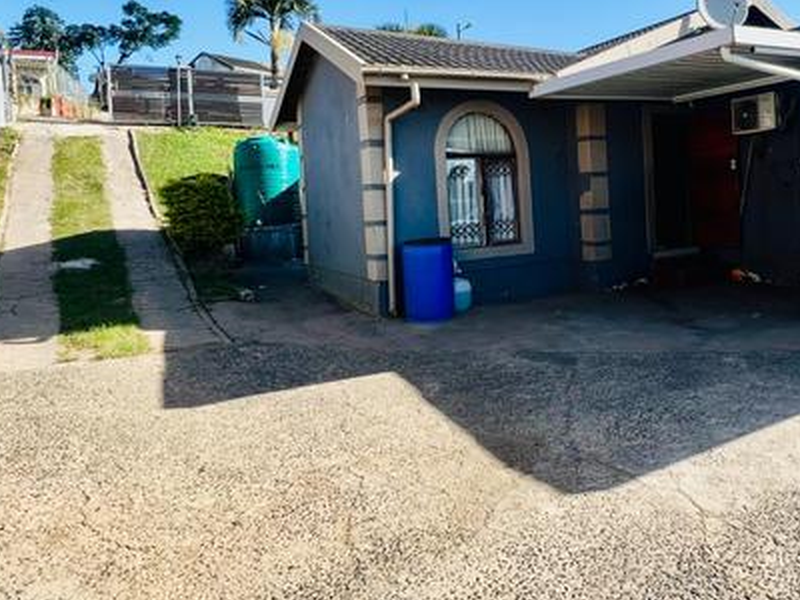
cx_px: 548
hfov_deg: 65.1
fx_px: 601
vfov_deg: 52.3
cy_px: 214
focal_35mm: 26
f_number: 1.8
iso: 32
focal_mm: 1.57
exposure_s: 1/497
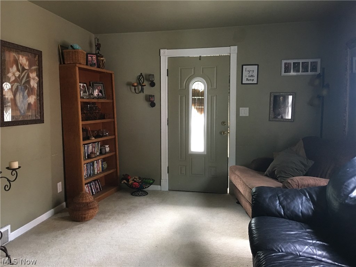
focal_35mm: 29
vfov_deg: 48.2
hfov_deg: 61.7
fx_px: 298
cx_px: 178
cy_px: 134
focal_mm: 4.15
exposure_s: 1/15
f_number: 2.2
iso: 100
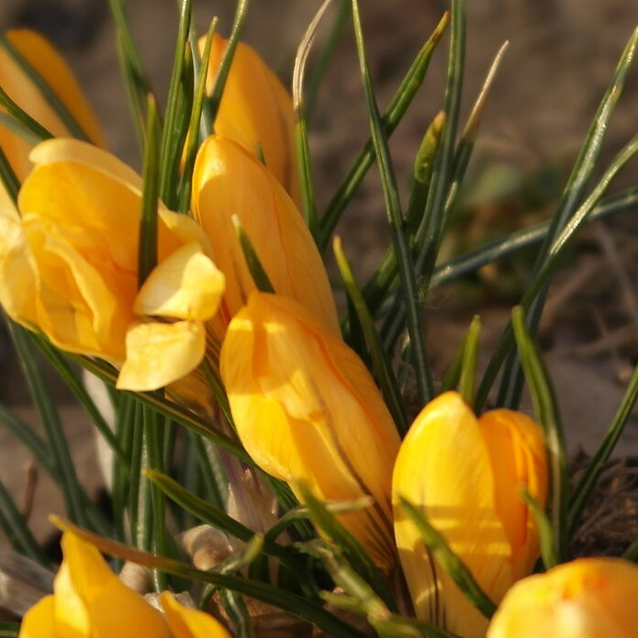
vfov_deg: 7.7
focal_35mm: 226
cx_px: 146
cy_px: 274
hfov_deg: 7.7
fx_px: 4713
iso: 100
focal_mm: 50
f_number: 5.6
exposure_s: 1/100
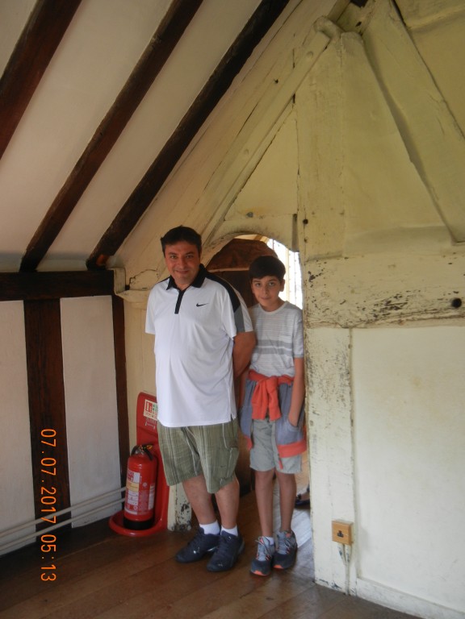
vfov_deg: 54.0
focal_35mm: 34
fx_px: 609
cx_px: 232
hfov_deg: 41.8
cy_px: 310
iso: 213
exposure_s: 1/30
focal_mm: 6.2
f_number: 3.6
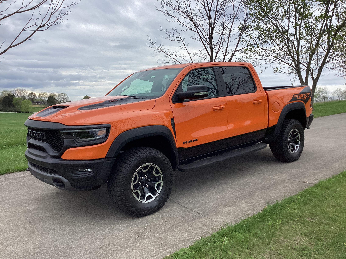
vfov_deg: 45.4
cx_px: 173
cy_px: 130
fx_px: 310
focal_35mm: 31
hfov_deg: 58.4
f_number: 2.4
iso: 25
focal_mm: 3.3
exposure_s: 1/608
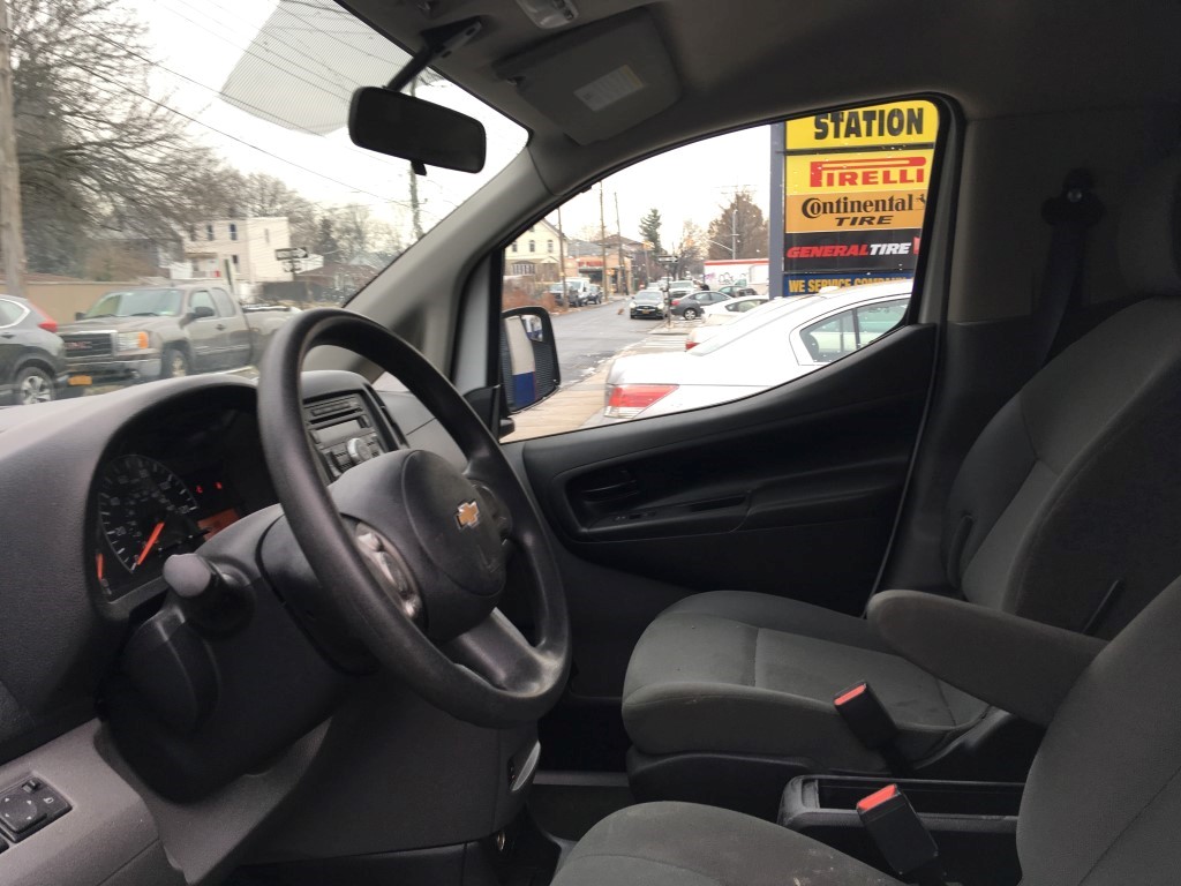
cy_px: 443
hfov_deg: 61.7
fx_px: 989
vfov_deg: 48.2
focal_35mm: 29
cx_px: 590
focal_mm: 4.15
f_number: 2.2
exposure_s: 1/124
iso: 25
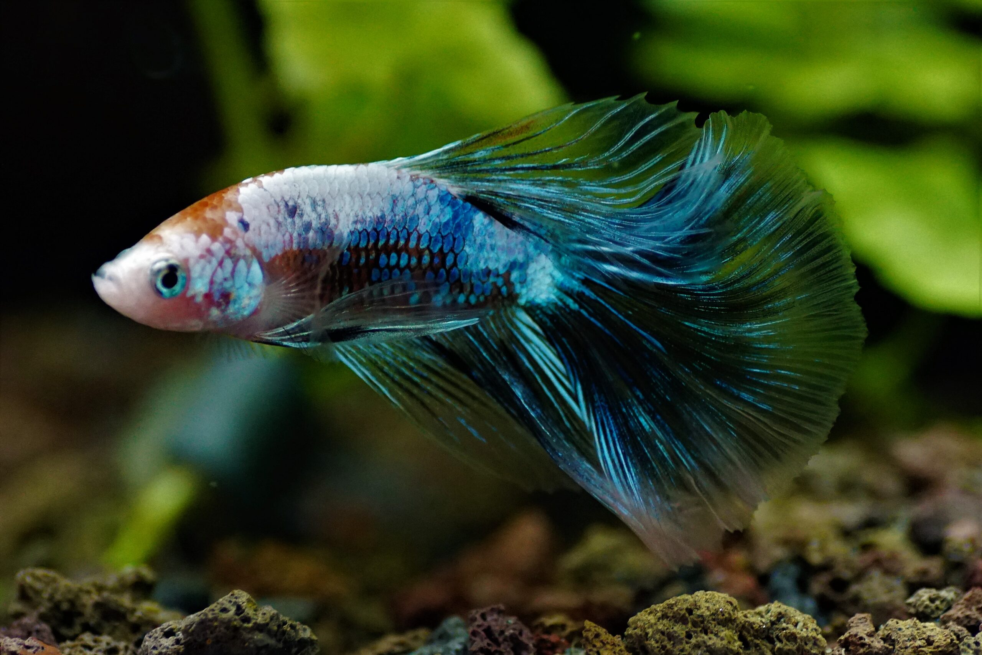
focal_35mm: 135
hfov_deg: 15.2
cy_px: 328
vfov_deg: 10.2
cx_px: 491
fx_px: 3682
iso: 2500
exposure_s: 1/320
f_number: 2.8
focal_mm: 90
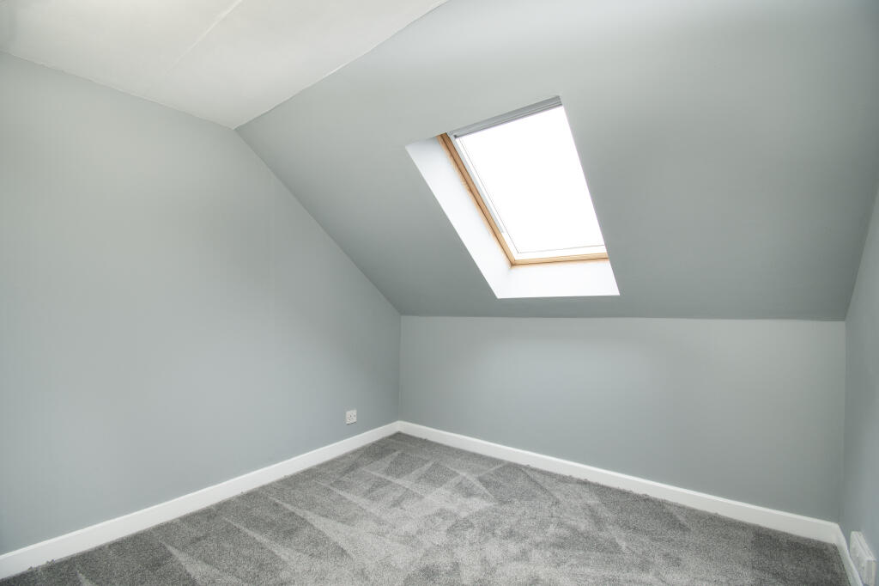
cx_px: 440
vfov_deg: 77.3
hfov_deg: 100.4
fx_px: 366
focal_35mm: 15
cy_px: 293
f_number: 8
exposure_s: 1/2
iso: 320
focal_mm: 10
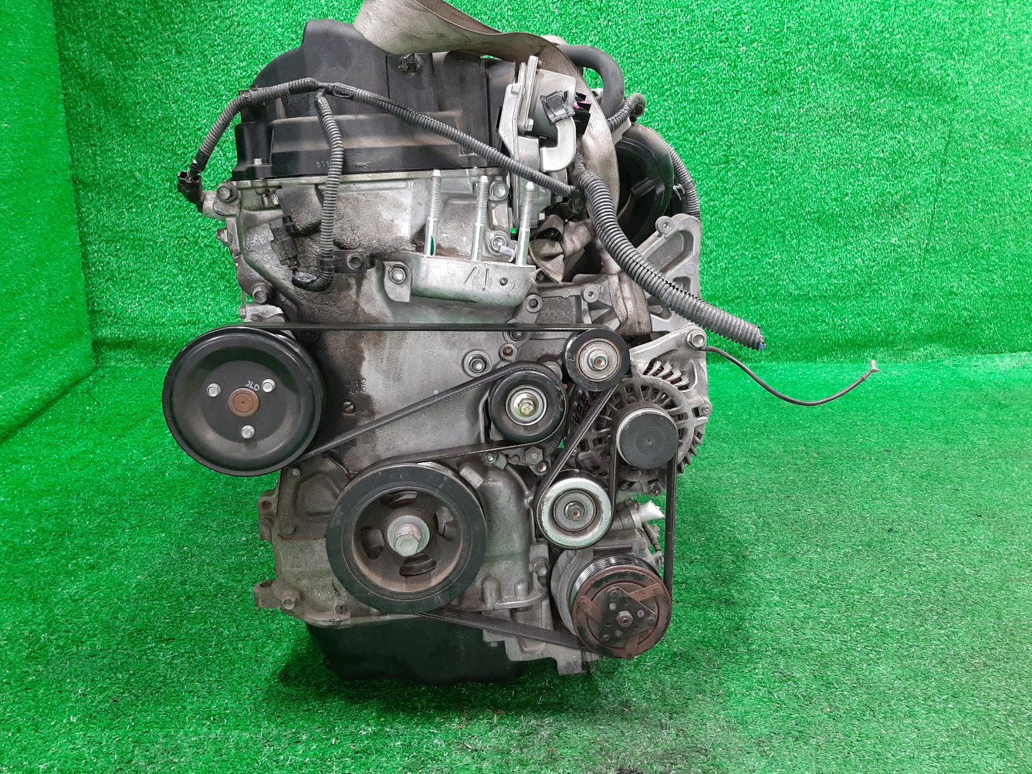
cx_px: 521
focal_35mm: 28
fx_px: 835
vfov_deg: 49.8
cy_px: 385
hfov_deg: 63.4
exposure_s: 1/50
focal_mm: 3.93
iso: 232
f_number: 1.7
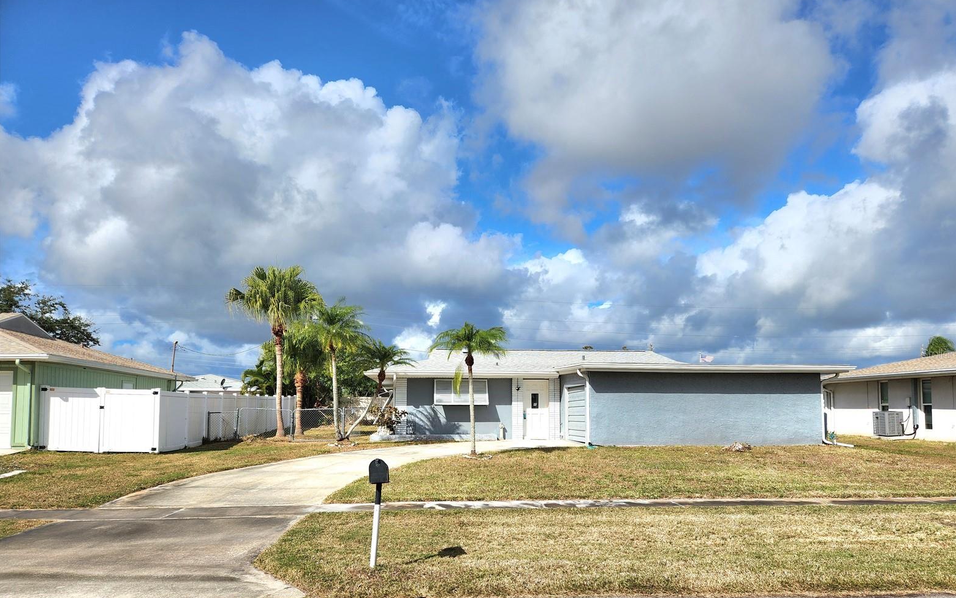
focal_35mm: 25
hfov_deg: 72.5
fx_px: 651
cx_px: 489
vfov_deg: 49.0
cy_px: 353
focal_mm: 5.4
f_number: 1.8
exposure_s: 1/3333
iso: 20
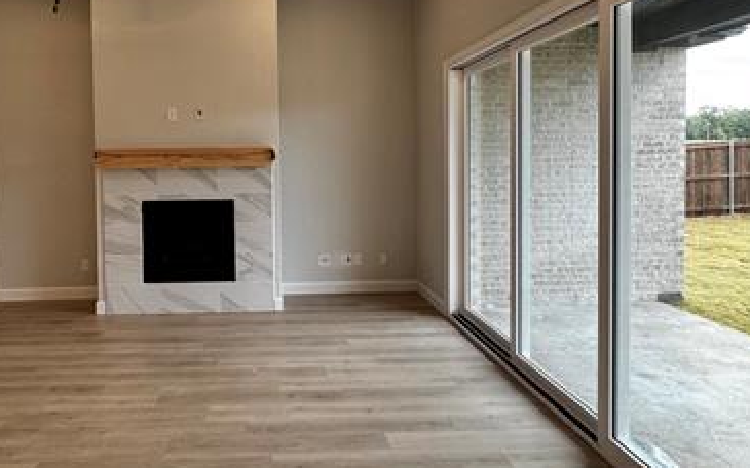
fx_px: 531
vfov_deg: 47.0
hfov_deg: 69.4
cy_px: 168
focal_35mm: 26
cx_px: 286
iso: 100
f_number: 2.2
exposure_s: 1/120
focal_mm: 2.22
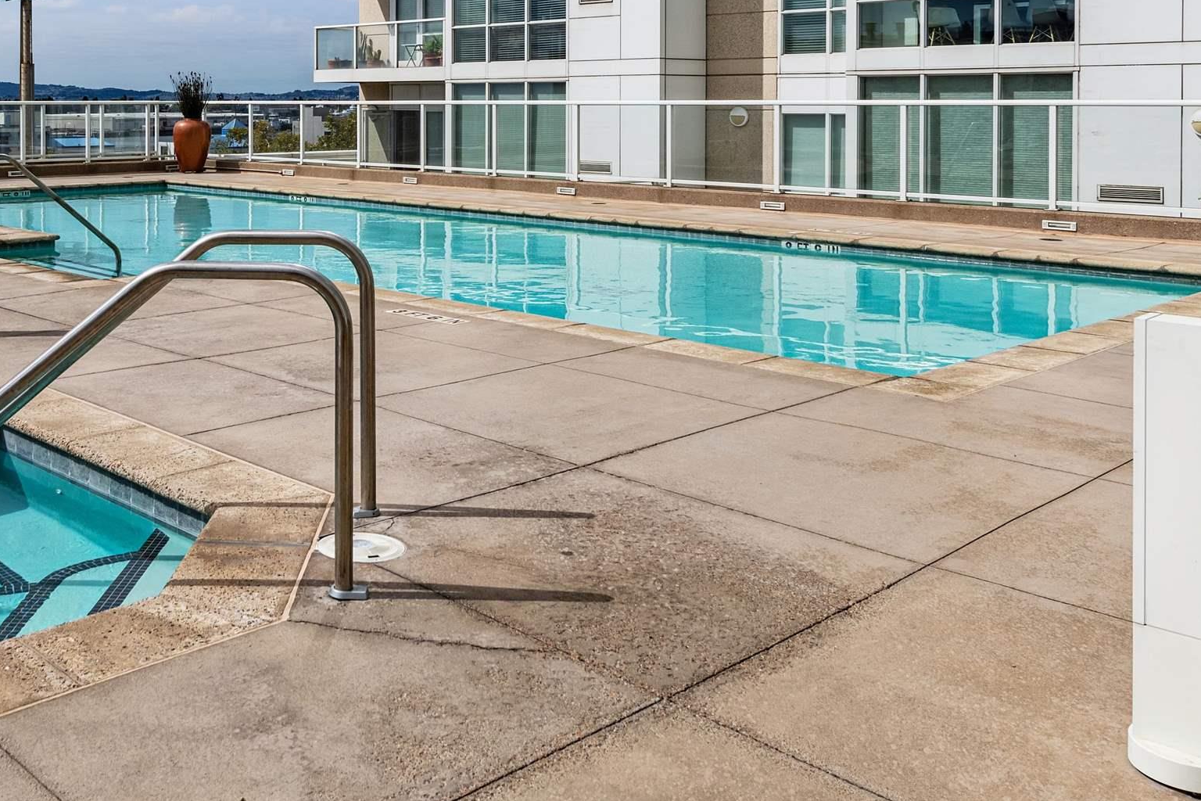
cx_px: 347
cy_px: 121
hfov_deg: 49.3
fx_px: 1268
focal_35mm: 38
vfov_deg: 33.7
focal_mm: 19
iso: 64
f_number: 11
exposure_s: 1/500
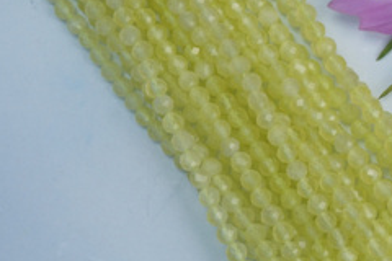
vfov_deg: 12.8
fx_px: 1165
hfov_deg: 18.8
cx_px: 338
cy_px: 119
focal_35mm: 107
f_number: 10
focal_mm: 38
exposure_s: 1/80
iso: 100
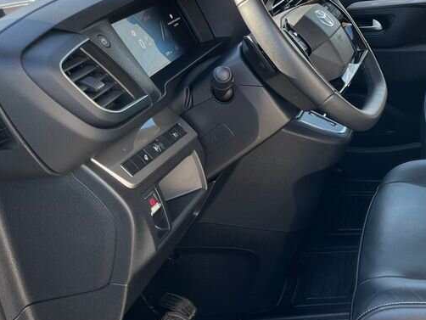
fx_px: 653
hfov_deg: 33.0
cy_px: 102
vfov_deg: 27.3
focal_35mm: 53
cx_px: 433
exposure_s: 1/302
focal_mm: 5.1
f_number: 1.6
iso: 50
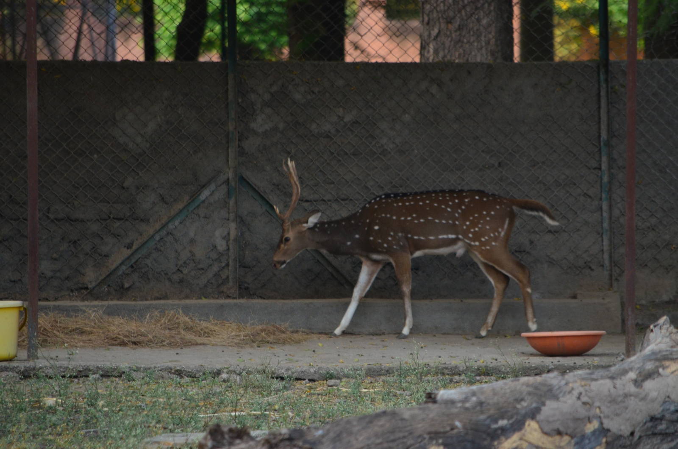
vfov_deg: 3.0
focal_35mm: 450
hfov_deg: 4.6
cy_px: 224
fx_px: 8458
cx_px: 339
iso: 640
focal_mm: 300
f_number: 5.6
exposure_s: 1/125
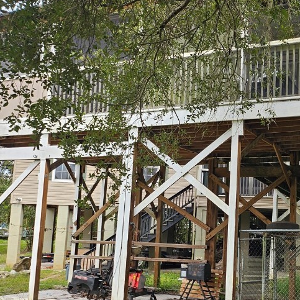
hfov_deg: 35.5
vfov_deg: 37.5
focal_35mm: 45
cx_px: 266
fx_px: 441
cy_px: 170
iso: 50
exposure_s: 1/488
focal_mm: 5
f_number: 1.8
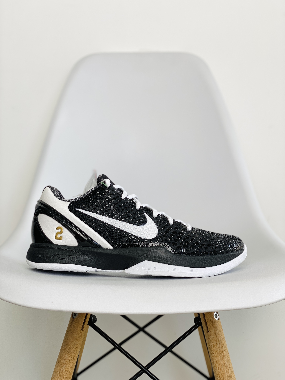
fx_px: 571
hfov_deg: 28.0
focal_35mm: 52
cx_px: 142
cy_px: 190
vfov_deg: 36.8
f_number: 2
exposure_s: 1/111
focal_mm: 6
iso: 20
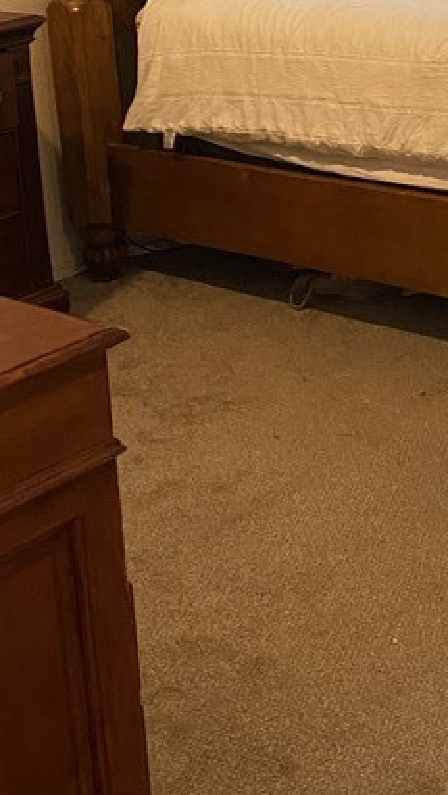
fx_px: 1478
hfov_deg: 16.2
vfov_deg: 27.9
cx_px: 600
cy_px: -46
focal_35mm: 70
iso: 400
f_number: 1.8
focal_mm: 4.25
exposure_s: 1/59
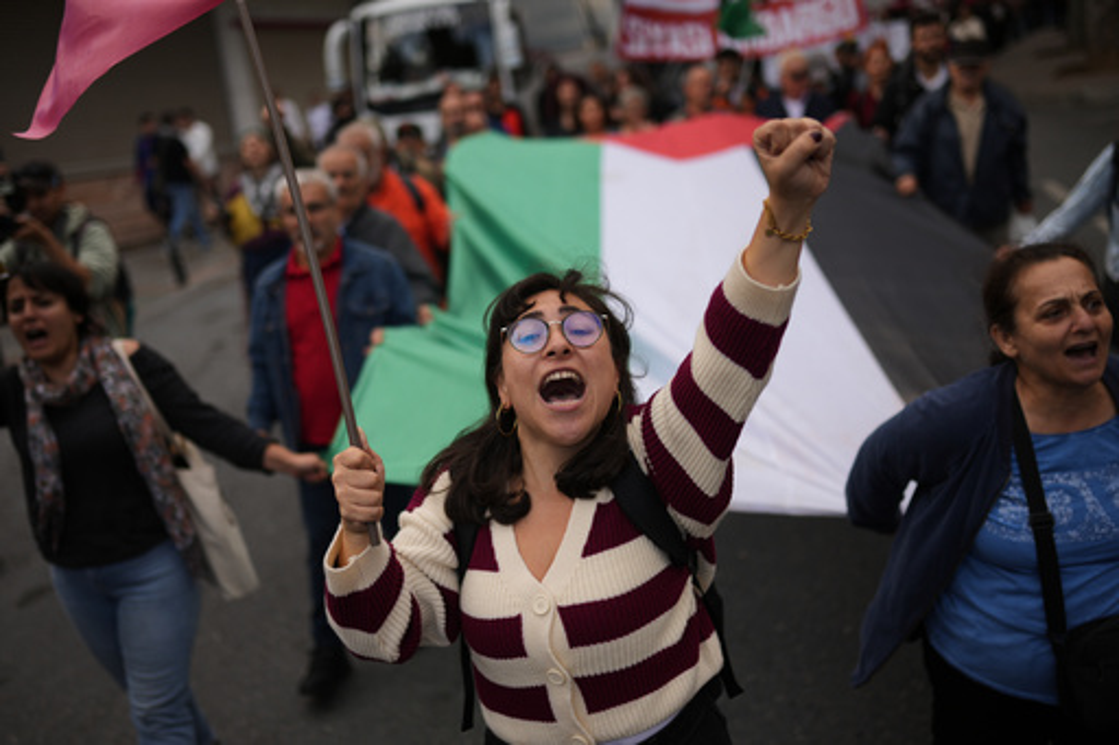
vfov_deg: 37.8
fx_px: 1088
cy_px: 372
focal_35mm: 35
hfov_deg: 54.4
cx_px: 560
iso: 200
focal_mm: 35
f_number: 1.6
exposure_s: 1/5000
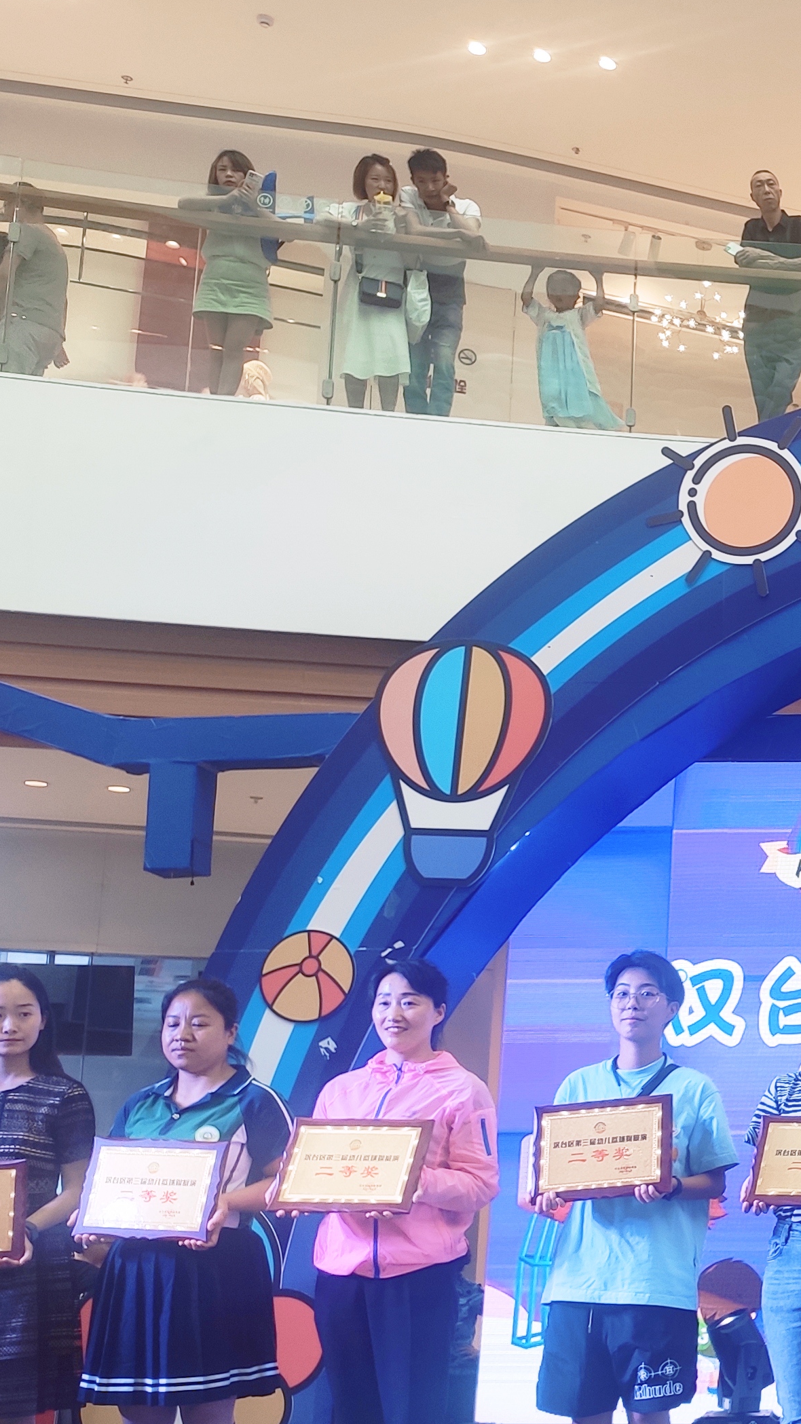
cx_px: 1246
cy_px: 869
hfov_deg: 19.1
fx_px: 2039
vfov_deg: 38.3
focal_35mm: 54
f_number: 1.75
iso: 118
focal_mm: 4.77
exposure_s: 1/100
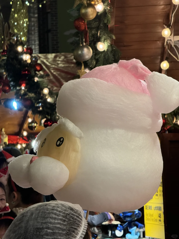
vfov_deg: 16.4
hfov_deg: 12.3
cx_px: 90
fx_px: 827
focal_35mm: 120
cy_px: 120
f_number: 2.8
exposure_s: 1/50
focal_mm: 15.66
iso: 200
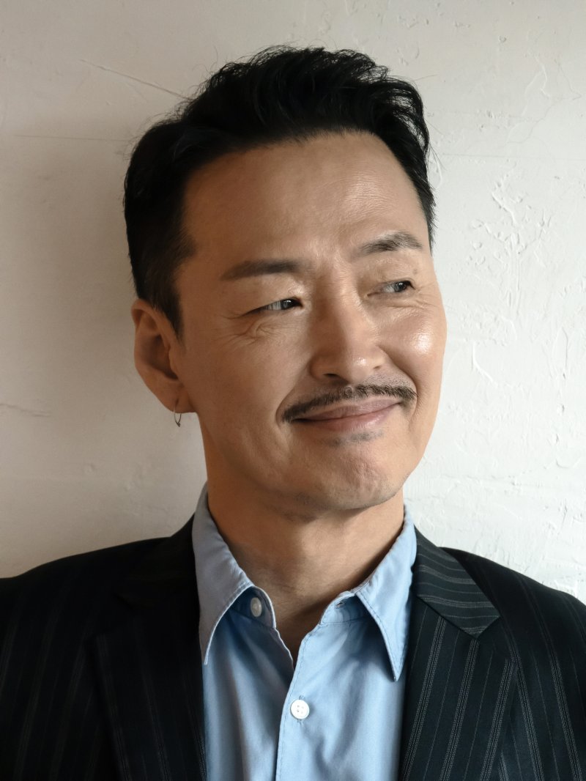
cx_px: 293
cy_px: 390
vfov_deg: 15.2
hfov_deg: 11.4
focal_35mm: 130
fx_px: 2933
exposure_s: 1/160
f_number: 5.3
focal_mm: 65
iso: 2500
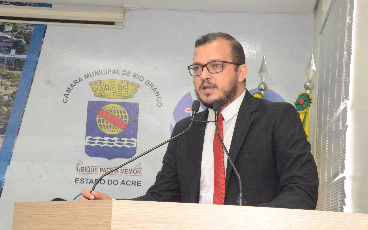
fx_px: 1013
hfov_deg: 20.6
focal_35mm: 101
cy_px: 110
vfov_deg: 13.0
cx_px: 184
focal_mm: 66
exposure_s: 1/80
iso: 6400
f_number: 11
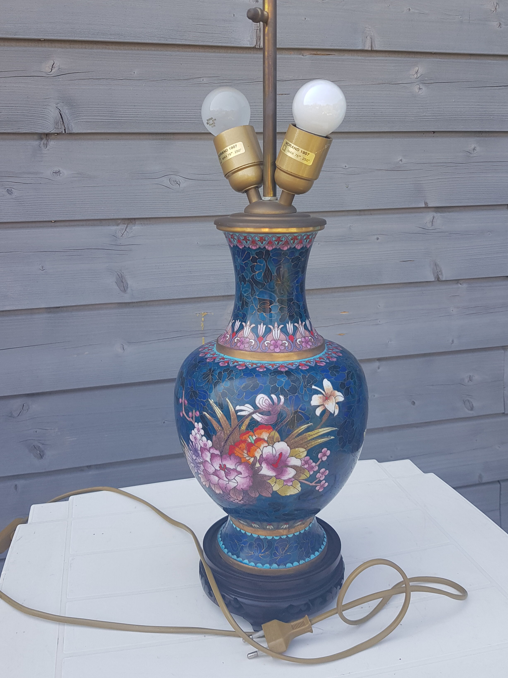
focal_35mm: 32
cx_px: 227
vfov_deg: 56.6
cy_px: 286
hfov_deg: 44.1
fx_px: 626
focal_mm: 4.2
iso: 40
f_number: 1.7
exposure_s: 1/443
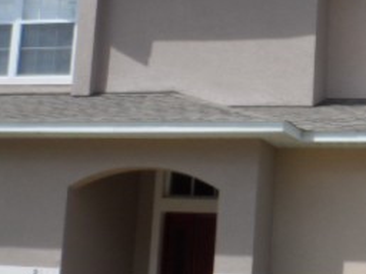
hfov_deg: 20.1
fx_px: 1015
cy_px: 100
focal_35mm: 96
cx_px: 319
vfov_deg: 15.4
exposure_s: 1/750
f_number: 4.5
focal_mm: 4
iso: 80
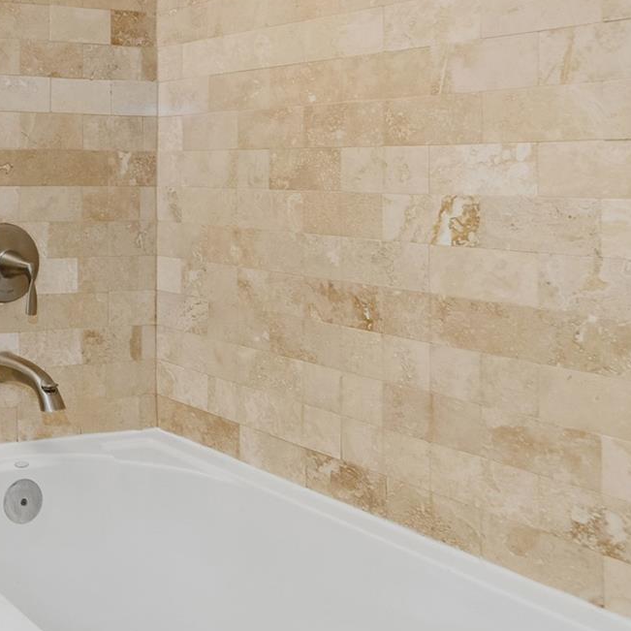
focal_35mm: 40
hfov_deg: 32.2
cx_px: -180
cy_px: 184
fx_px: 825
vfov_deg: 41.0
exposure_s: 1/2.5
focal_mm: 10
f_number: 8
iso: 100
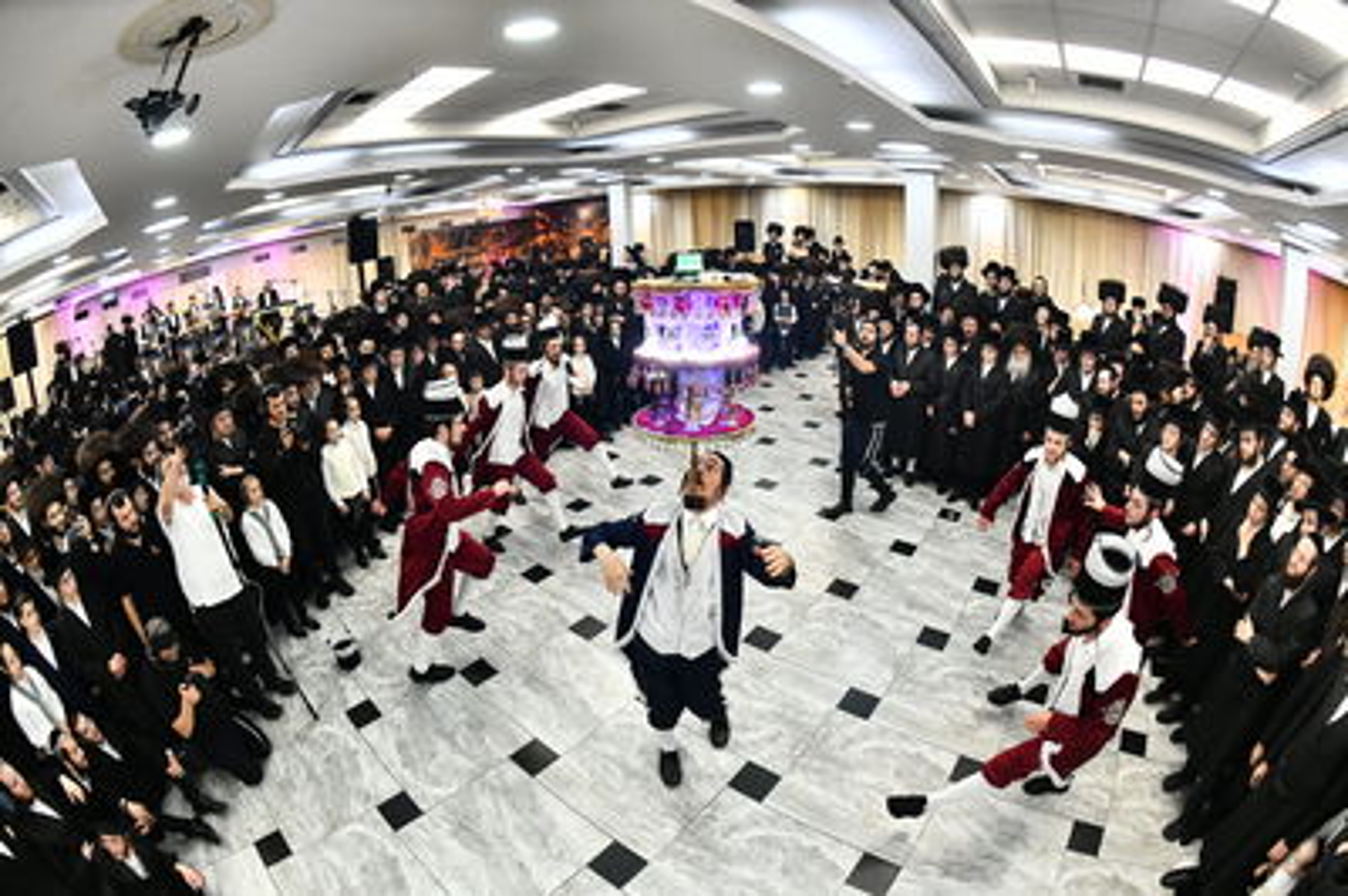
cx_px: 674
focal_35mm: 16
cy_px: 448
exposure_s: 1/400
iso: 3200
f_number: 5.6
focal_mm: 16
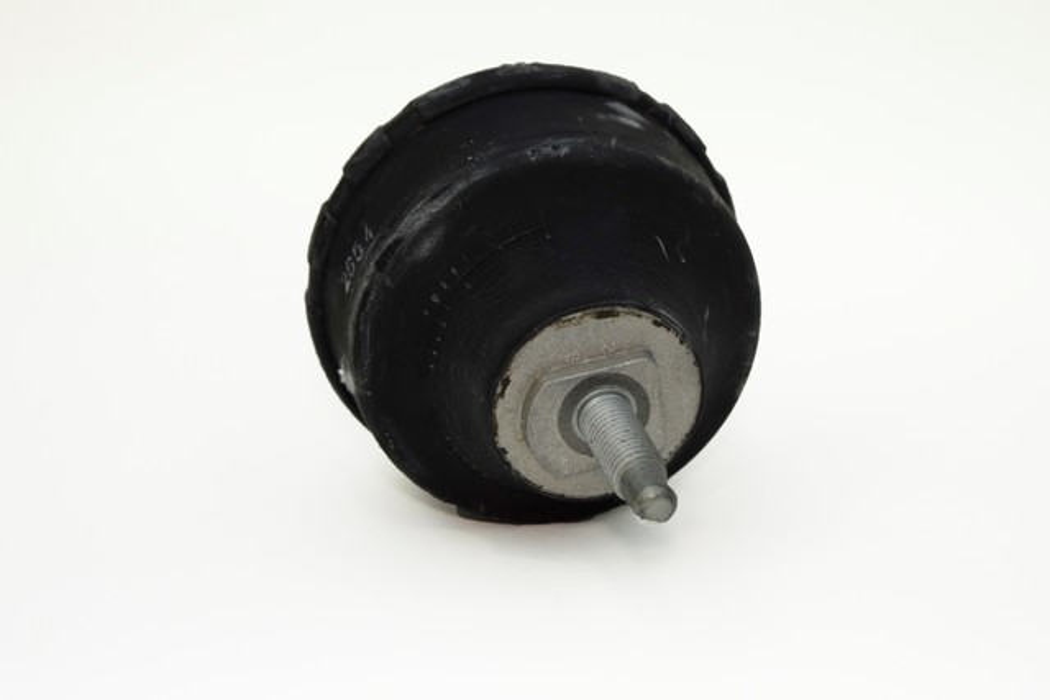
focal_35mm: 82
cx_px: 525
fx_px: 2407
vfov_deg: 16.6
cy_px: 350
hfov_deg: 24.6
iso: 640
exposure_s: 1/100
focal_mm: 55
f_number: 5.6
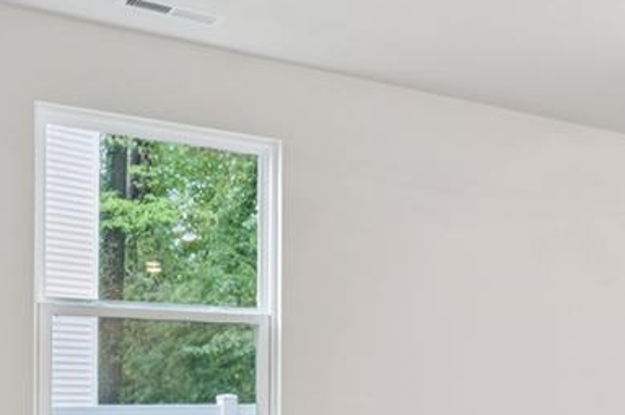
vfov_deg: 23.0
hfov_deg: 30.3
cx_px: 750
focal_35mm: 56
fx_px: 971
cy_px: 427
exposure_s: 1/4
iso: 320
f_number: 6.3
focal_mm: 21
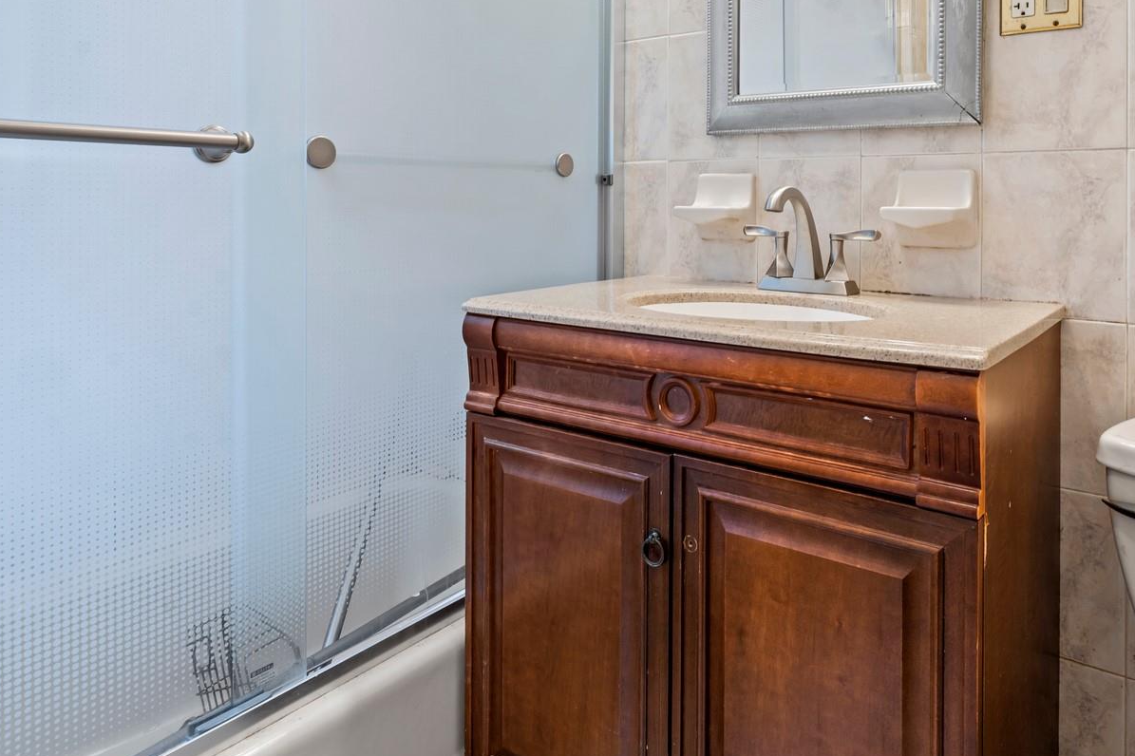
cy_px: 217
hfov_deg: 72.7
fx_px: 756
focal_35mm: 24
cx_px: 702
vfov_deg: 51.5
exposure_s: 1/2.5
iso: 200
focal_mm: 14
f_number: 10
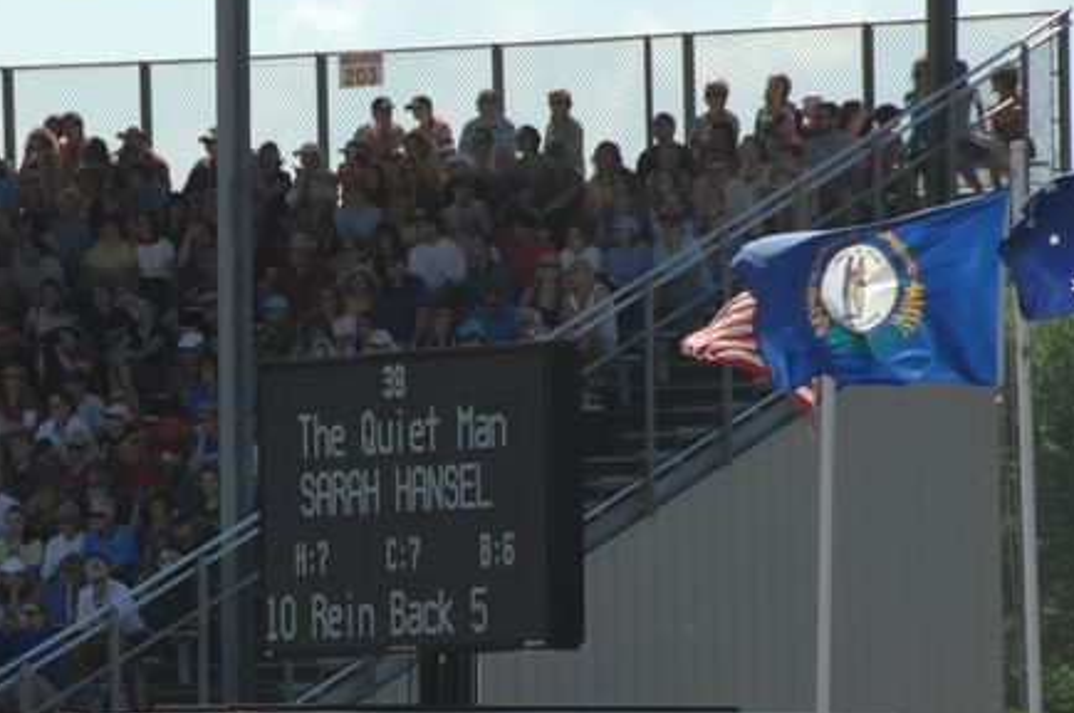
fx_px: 13167
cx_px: 337
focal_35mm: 442
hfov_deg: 4.7
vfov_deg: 3.1
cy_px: 417
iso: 200
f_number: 9
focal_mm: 200
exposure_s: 1/400
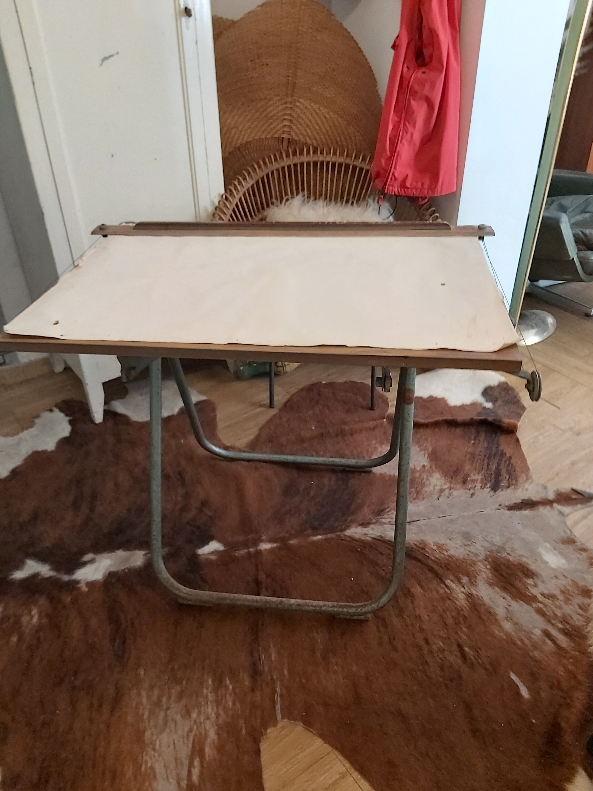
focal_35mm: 26
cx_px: 296
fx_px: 594
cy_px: 396
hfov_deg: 53.1
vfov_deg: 67.3
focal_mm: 3.92
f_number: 1.7
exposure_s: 1/25
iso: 400
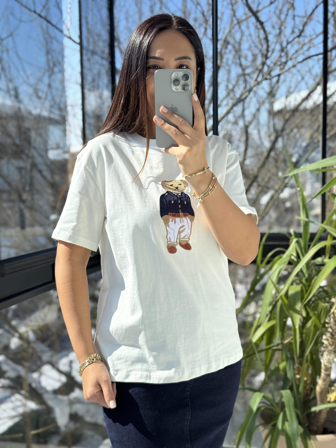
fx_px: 621
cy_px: 224
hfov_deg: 30.3
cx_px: 168
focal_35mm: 48
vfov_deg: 39.7
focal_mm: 6.76
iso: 64
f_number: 1.78
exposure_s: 1/1238
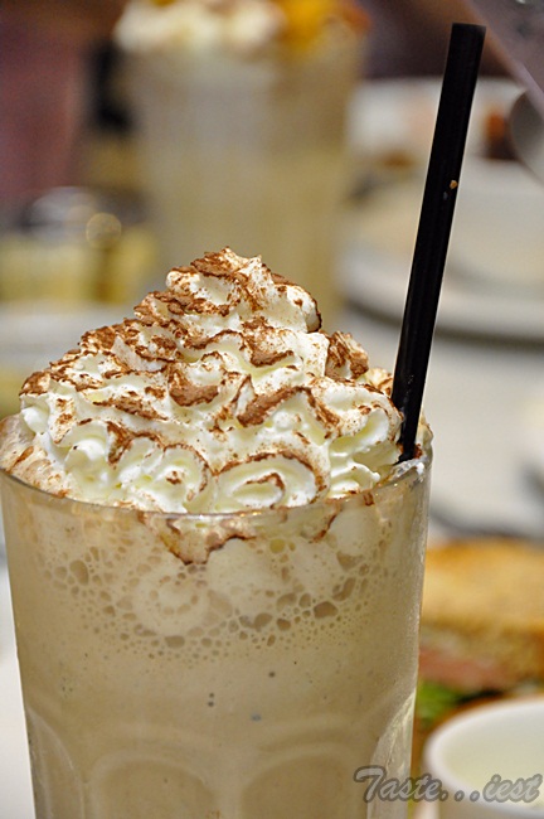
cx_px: 272
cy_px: 410
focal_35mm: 158
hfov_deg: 8.7
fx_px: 3577
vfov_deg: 13.1
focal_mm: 105
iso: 2000
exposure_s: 1/60
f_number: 5.6
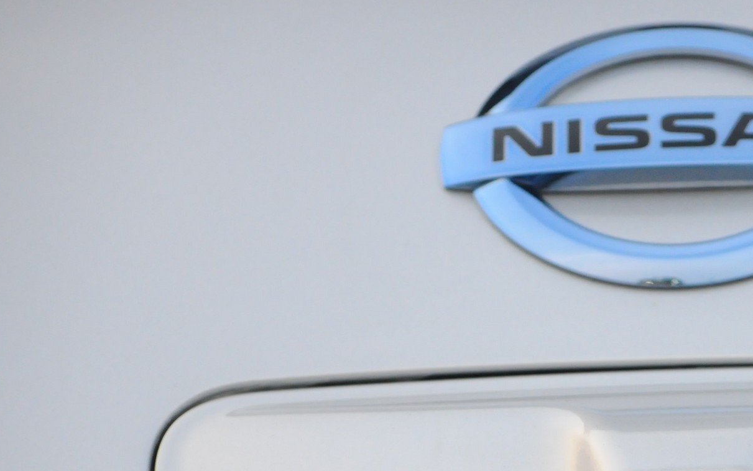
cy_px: 435
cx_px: 678
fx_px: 4659
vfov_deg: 5.8
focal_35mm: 227
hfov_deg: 9.2
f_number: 4.5
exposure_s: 1/1250
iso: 2000
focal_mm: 72
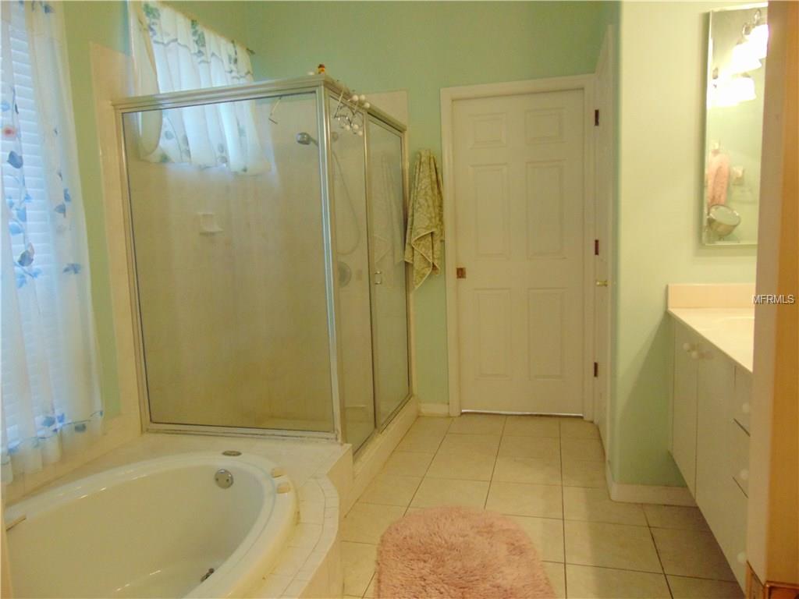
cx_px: 400
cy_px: 300
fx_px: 577
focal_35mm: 25
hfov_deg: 69.4
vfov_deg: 54.9
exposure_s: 1/15
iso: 400
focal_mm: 4.5
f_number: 3
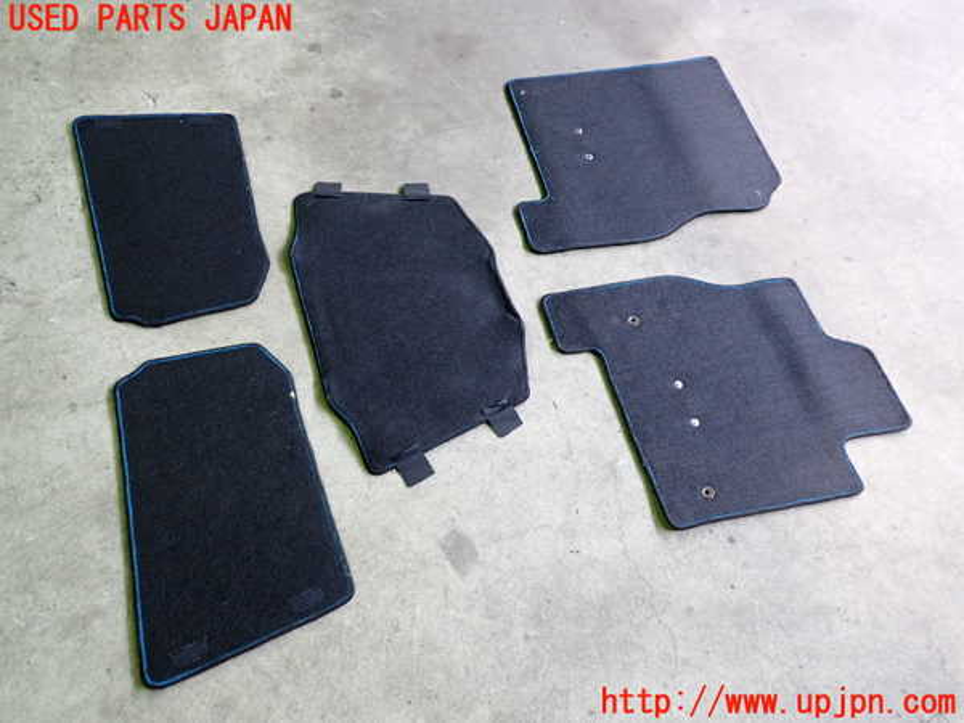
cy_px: 362
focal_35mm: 30
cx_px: 482
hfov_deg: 60.0
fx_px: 835
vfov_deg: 46.8
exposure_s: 1/30
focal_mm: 5.4
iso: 400
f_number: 2.3
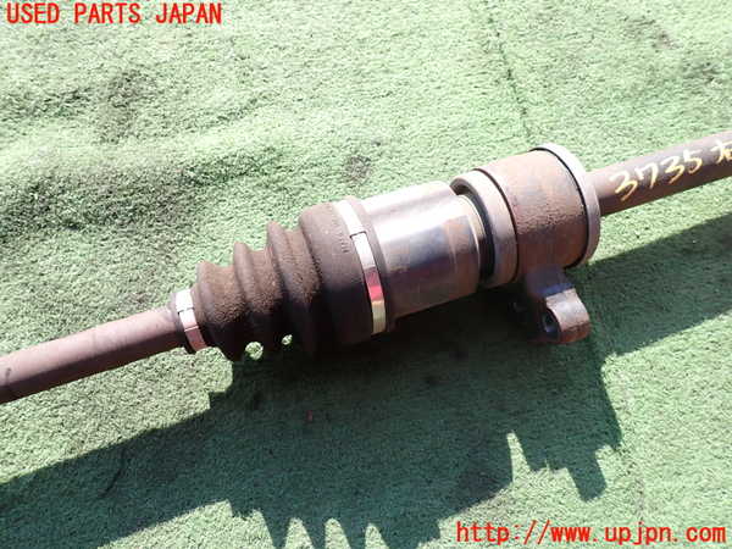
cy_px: 274
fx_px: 529
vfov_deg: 54.9
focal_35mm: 25
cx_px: 366
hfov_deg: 69.4
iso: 100
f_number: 2.8
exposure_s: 1/250
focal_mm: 4.5
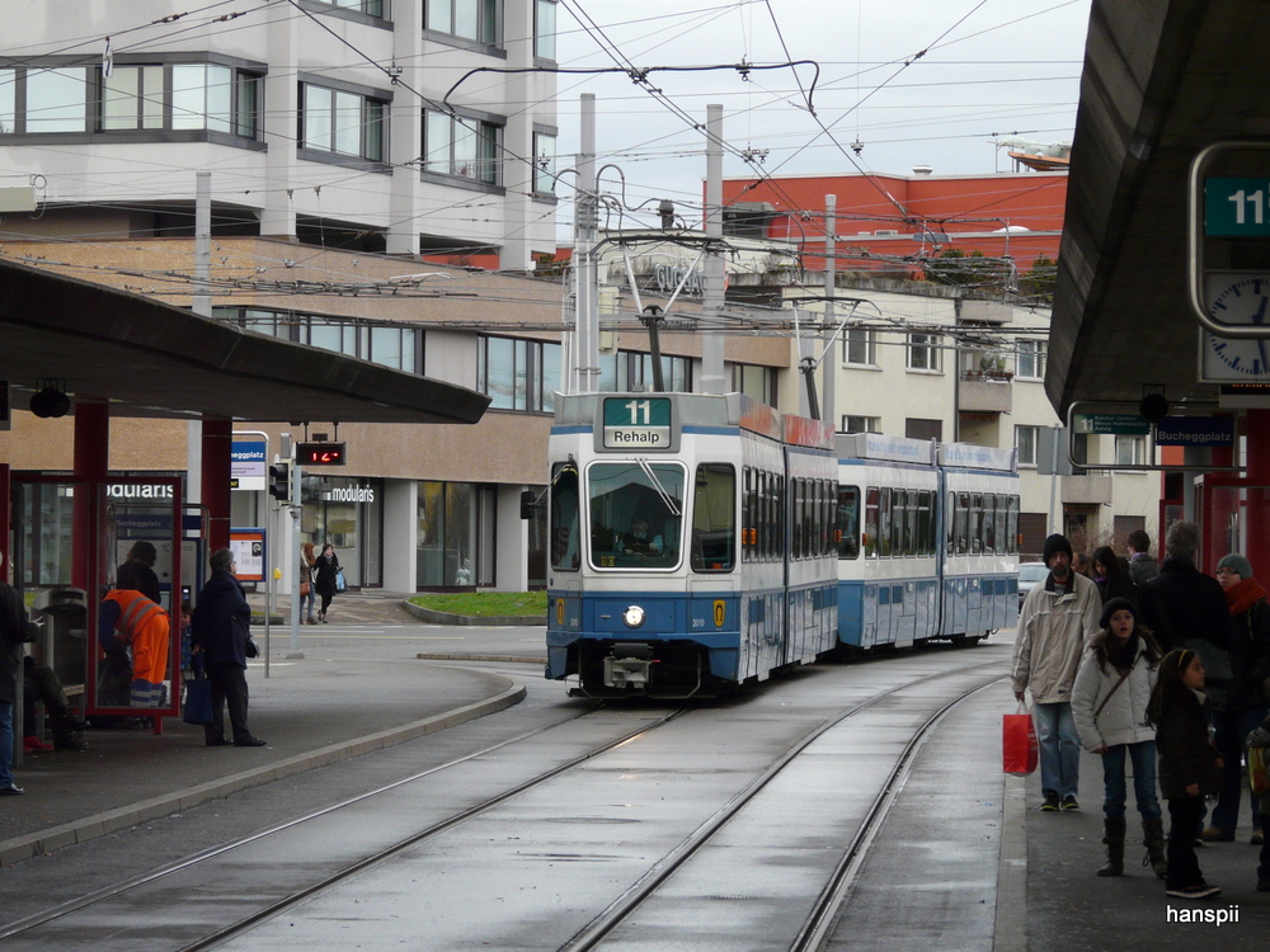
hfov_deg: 13.7
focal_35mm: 144
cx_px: 635
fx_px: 5283
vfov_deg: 10.3
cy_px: 476
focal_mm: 23.7
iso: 160
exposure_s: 1/250
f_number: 4
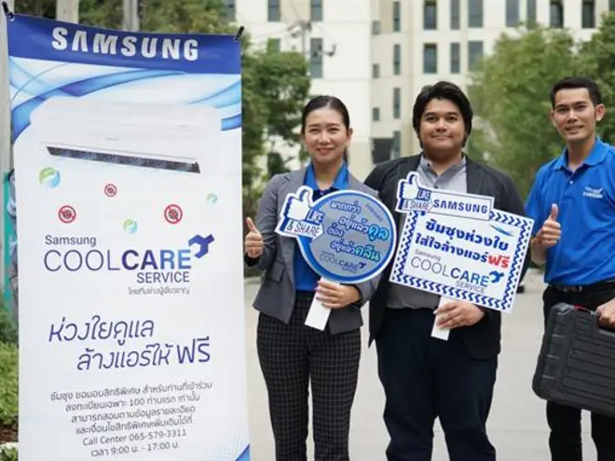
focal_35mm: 60
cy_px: 240
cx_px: 337
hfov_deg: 32.4
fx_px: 1058
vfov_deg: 24.6
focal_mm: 35
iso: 100
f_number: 2
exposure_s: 1/2000
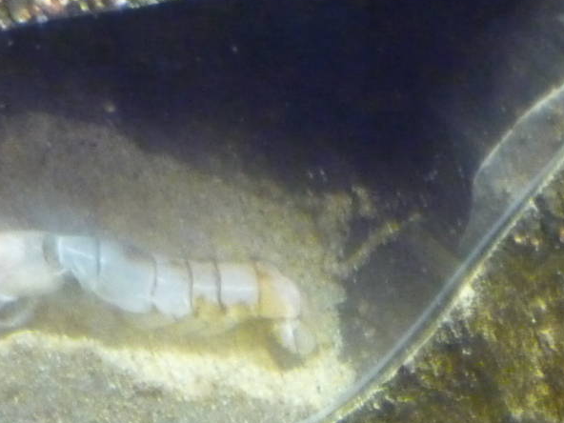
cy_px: 313
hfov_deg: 8.7
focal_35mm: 227
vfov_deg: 6.5
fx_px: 3699
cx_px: 57
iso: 800
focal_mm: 14.2
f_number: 4.7
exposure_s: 1/4
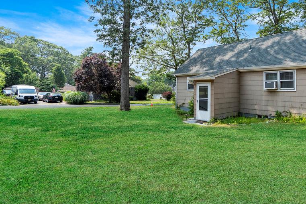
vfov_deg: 59.1
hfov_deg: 79.4
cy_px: 83
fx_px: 178
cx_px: 195
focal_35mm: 21
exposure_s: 1/250
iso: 200
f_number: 7.1
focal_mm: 16
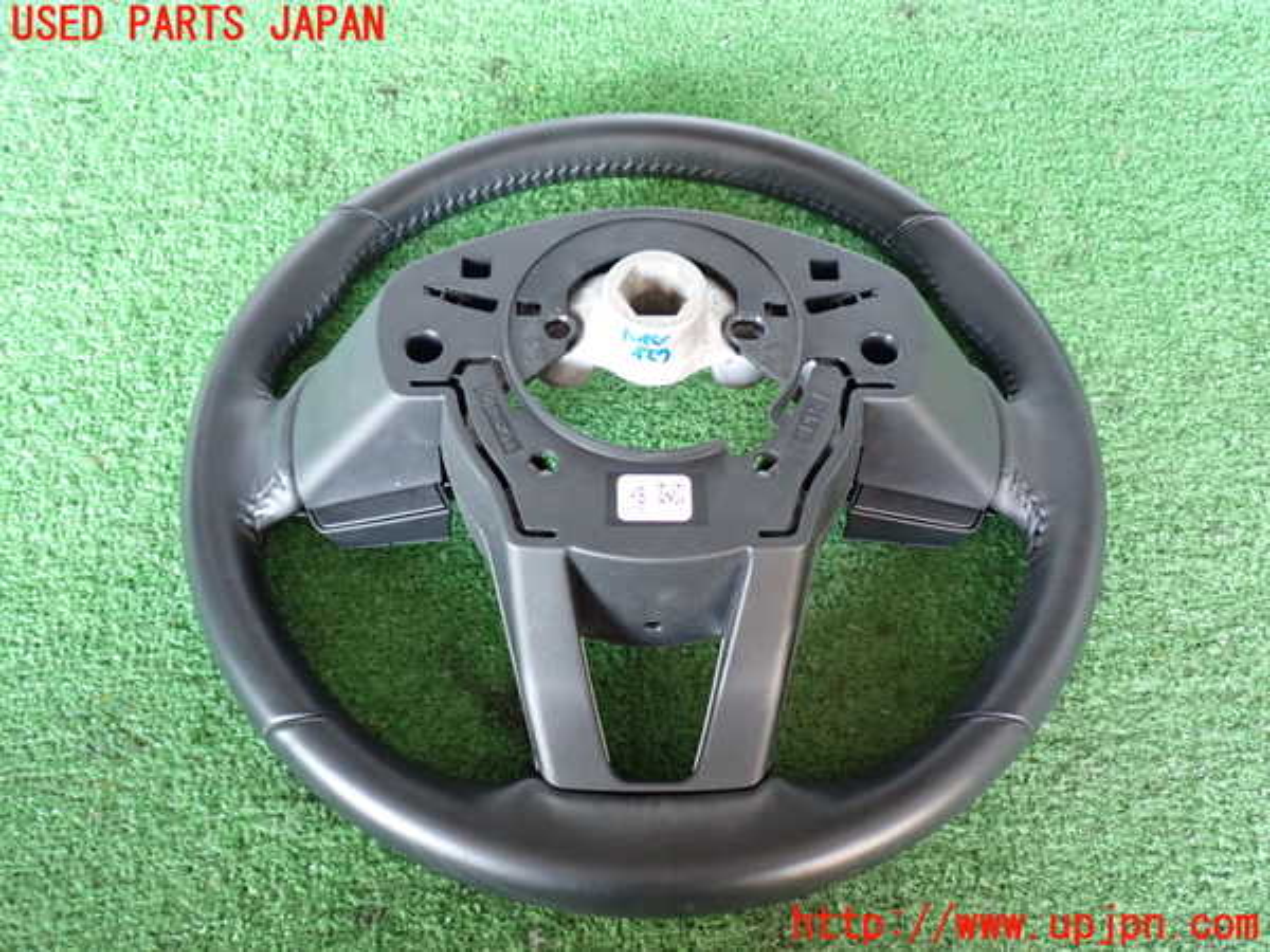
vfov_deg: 39.7
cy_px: 476
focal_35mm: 36
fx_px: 1321
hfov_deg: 51.4
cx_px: 635
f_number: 2.5
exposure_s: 1/30
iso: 800
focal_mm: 6.37
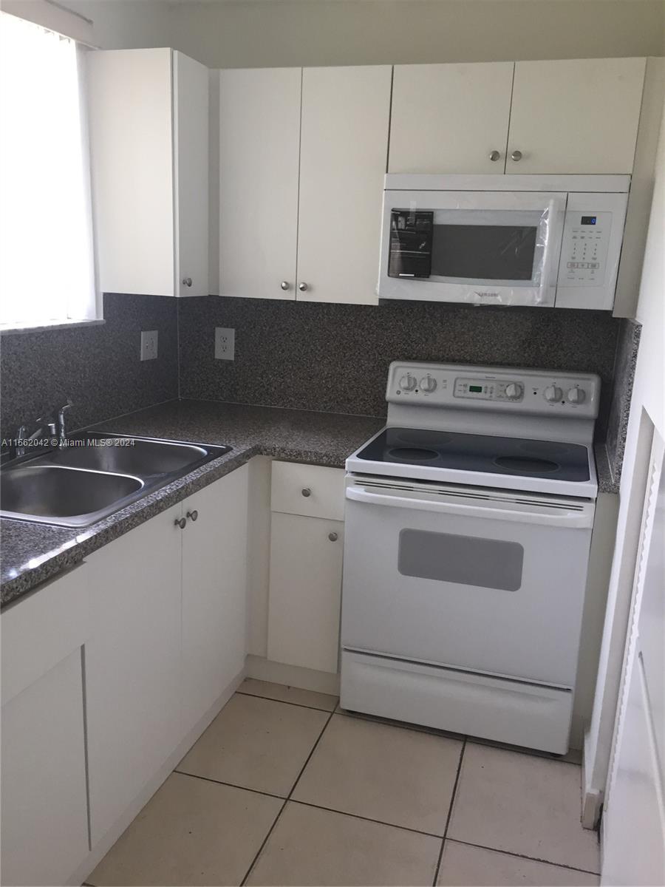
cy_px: 444
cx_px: 332
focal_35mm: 29
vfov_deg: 61.7
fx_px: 743
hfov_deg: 48.2
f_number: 2.2
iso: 32
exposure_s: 1/40
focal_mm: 4.15
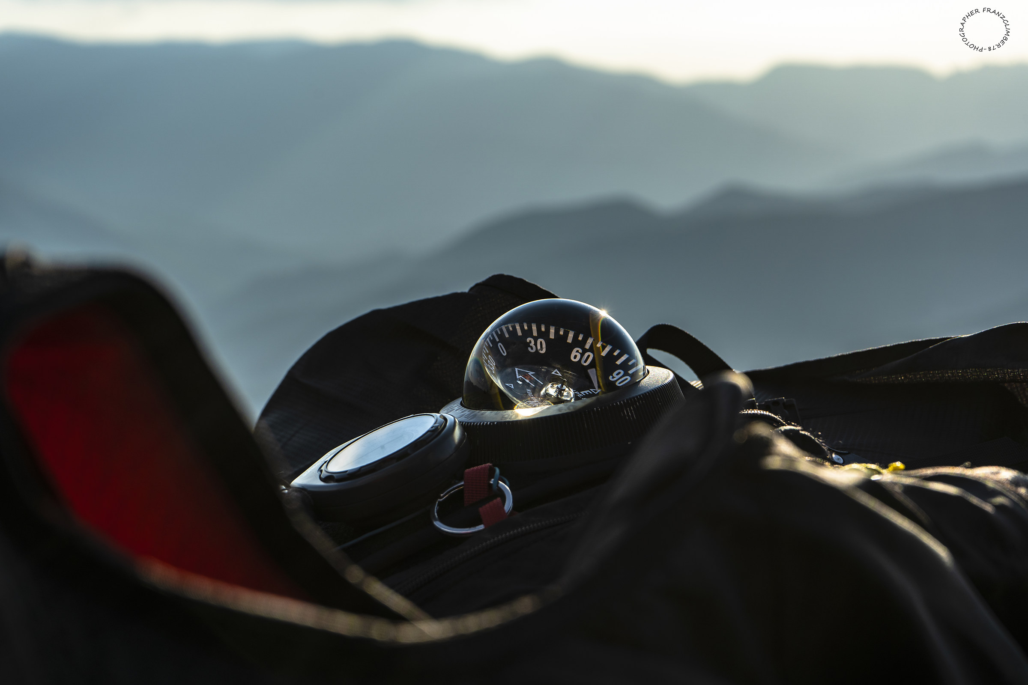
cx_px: 514
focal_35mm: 70
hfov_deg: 28.8
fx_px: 1999
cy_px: 342
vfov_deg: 19.5
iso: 80
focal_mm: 70
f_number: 8
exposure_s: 1/400
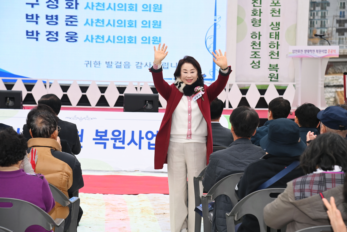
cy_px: 116
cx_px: 174
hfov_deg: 22.1
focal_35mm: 92
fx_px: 887
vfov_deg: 14.9
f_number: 6.3
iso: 400
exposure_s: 1/500
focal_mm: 92
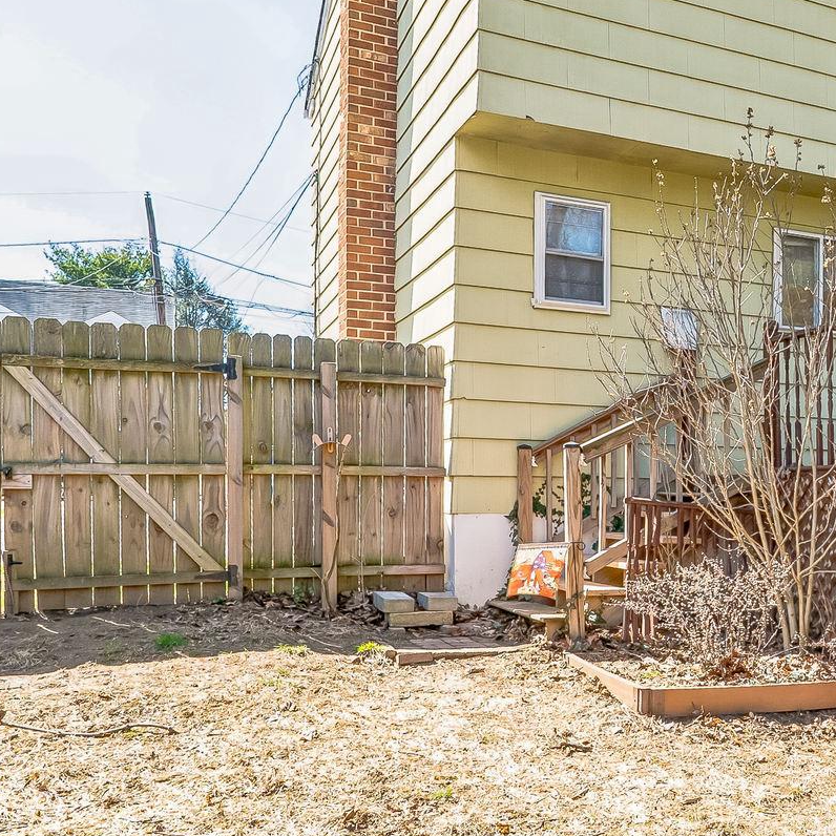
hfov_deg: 42.6
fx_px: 956
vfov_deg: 44.3
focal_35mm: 35
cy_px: 135
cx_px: 777
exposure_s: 1/200
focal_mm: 16
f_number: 8
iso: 320
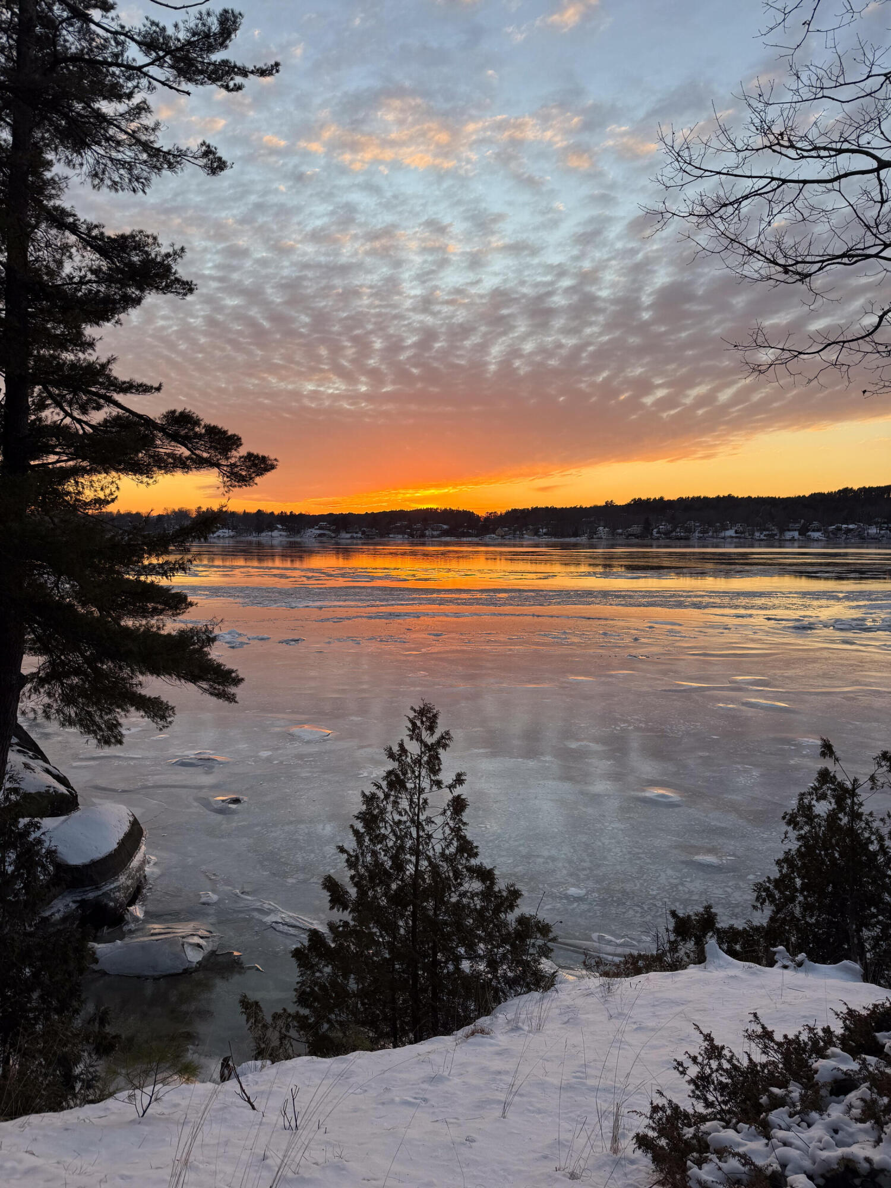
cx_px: 446
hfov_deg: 56.8
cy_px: 594
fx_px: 824
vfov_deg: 71.6
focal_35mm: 24
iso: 80
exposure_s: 1/570
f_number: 1.8
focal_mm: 6.76
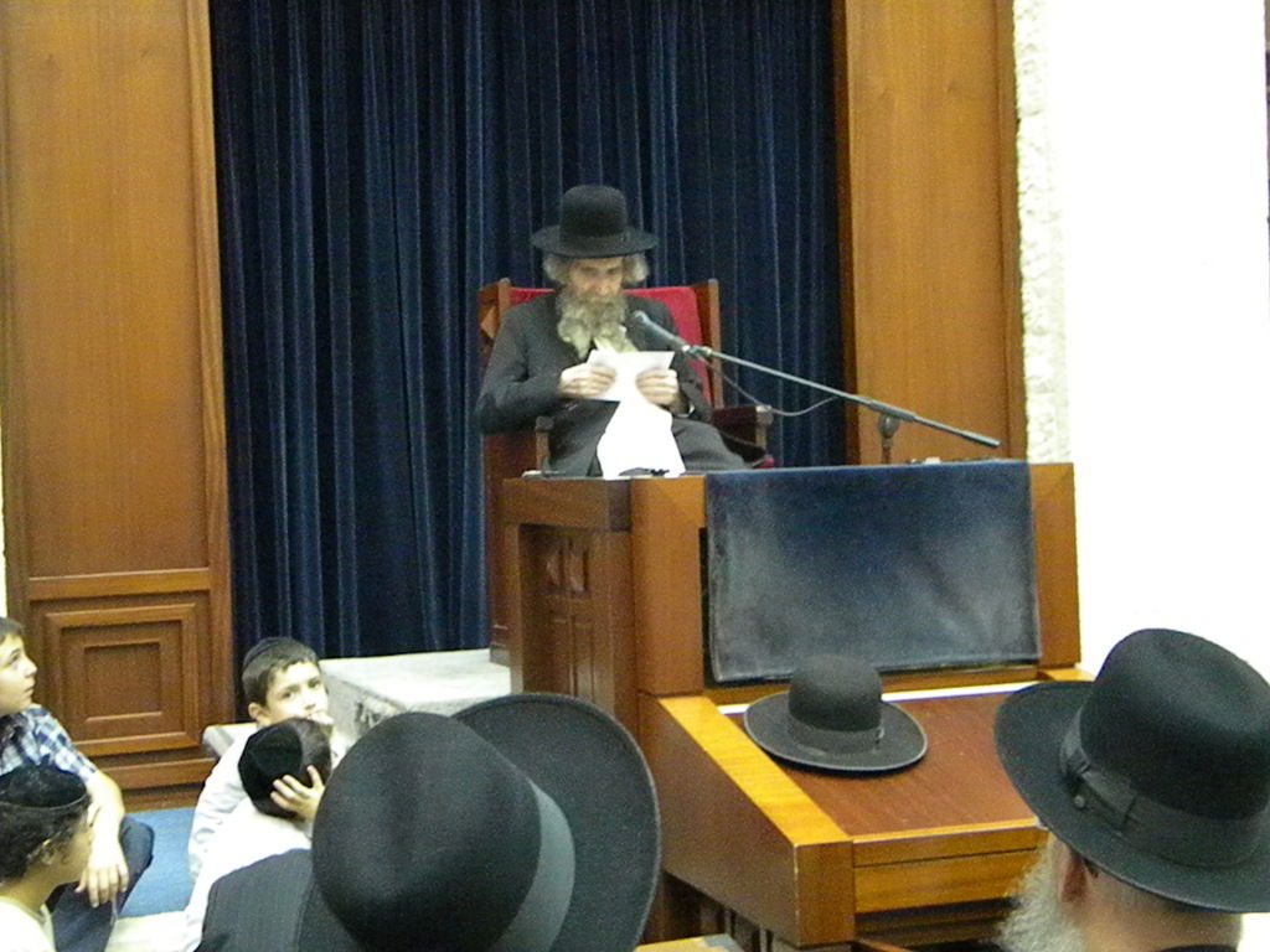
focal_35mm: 47
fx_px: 1724
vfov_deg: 30.9
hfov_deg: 40.4
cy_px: 476
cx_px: 635
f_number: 3.9
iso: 3200
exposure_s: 1/50.1
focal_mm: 8.6
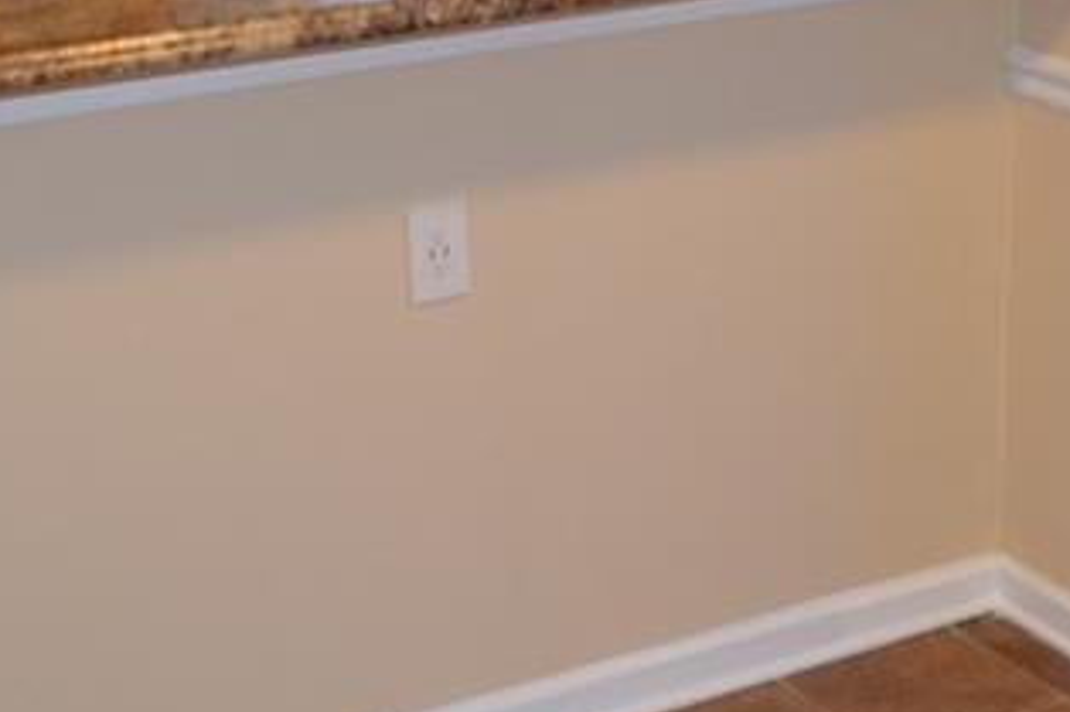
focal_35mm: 88
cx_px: 777
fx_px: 2614
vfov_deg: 15.4
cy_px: 95
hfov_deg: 22.9
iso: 800
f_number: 3.5
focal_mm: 18
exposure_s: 1/60
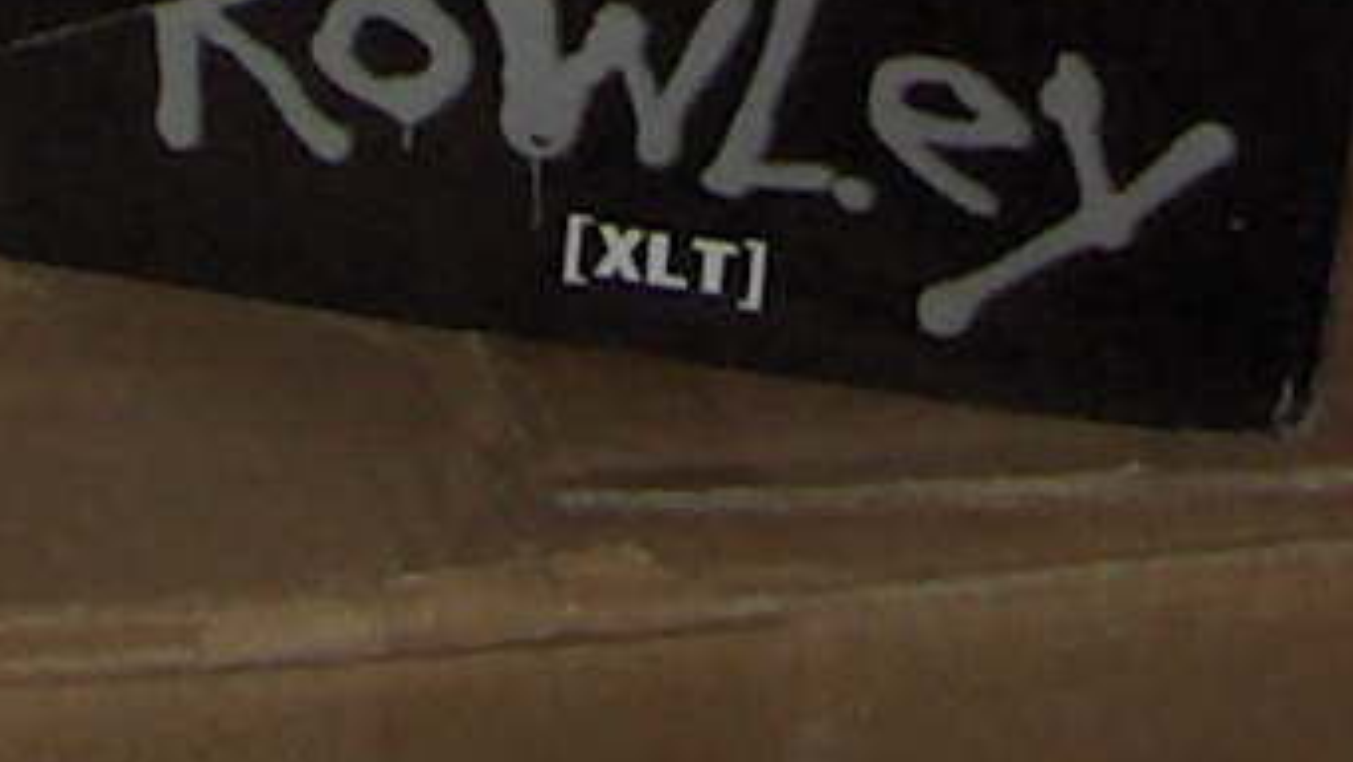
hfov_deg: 8.4
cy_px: -1865
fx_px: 9258
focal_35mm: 258
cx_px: 472
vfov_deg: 4.5
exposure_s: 1/60
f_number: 2.6
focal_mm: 5.8
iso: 100
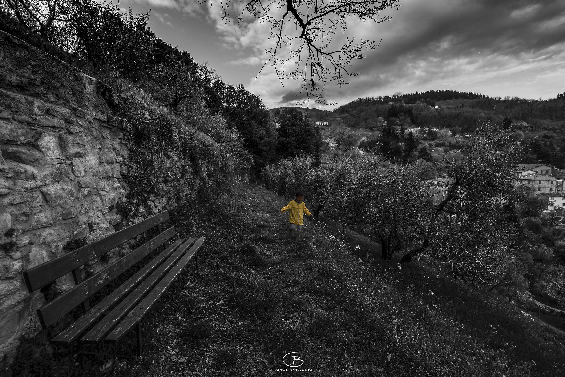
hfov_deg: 96.7
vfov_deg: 73.8
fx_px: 251
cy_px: 188
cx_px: 282
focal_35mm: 16
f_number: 8
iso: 100
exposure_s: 1/160
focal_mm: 16
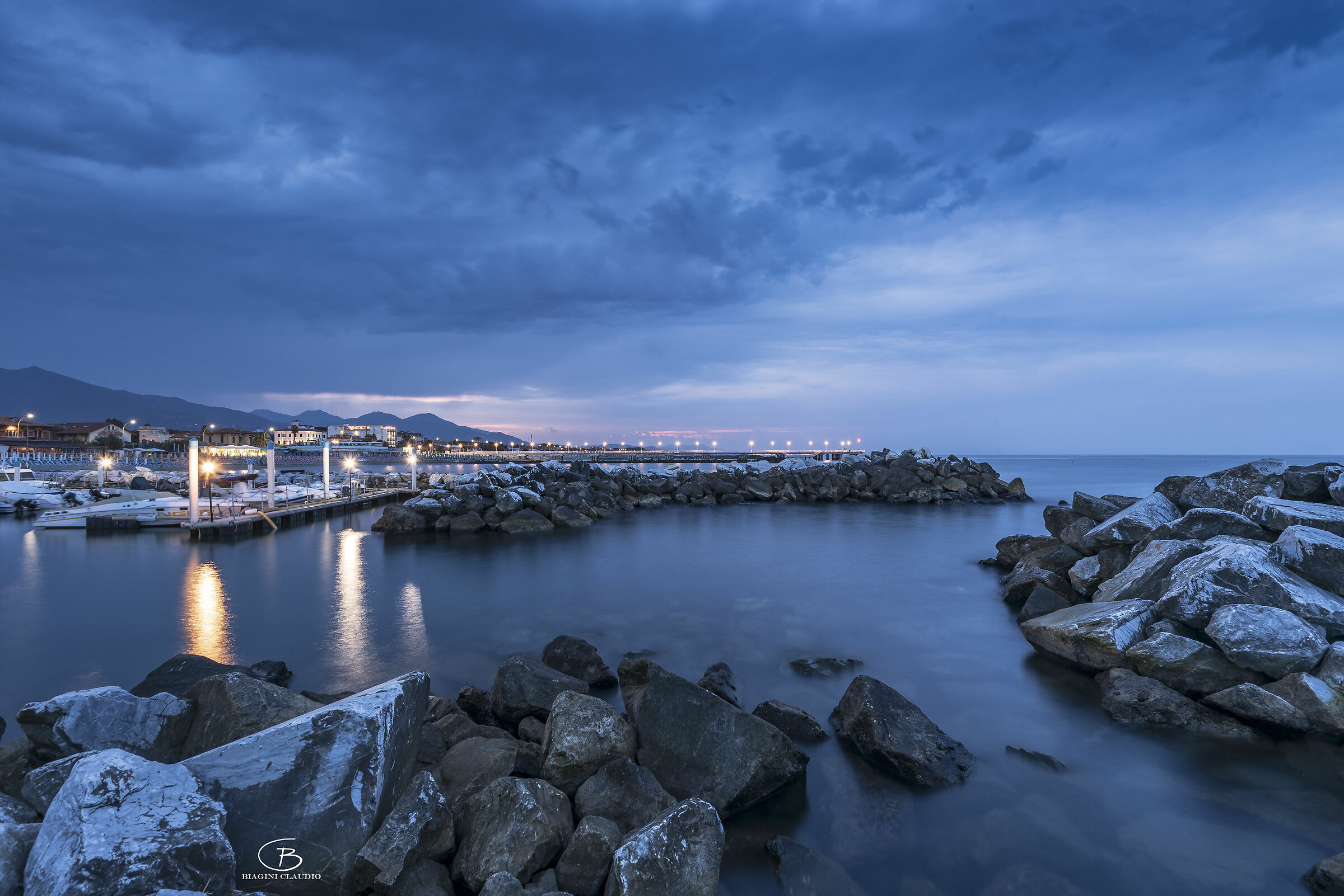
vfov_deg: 73.8
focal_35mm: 16
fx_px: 598
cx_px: 672
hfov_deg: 96.7
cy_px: 448
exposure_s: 20
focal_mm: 16
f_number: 13
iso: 100
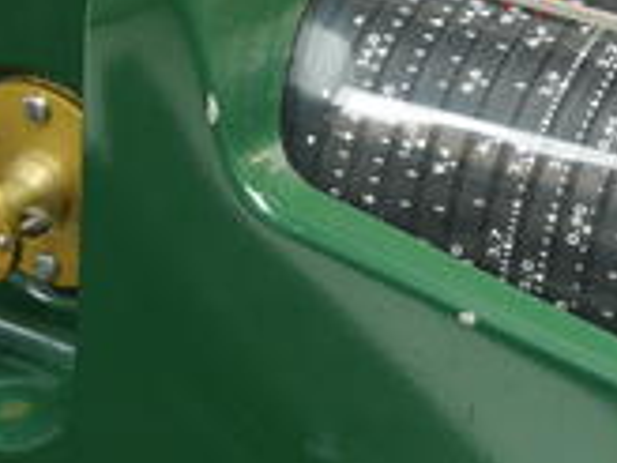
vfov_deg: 5.0
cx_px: 504
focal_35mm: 298
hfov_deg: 6.6
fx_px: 5312
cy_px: 245
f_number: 11
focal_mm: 61
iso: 400
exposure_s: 1/4
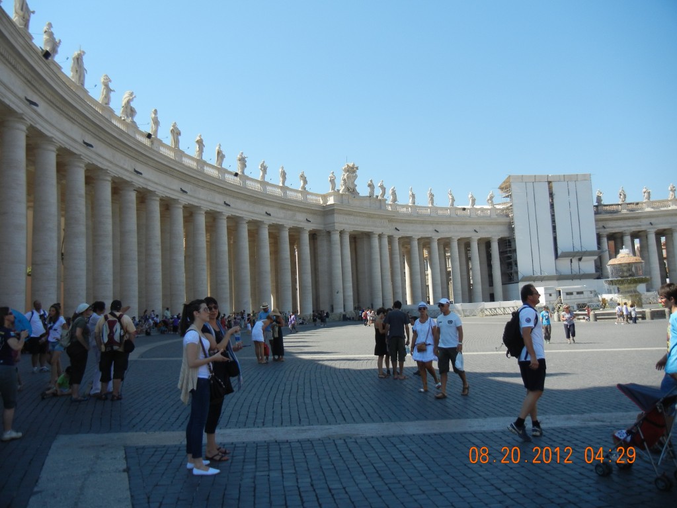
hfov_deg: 60.0
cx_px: 338
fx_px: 587
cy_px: 254
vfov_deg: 46.8
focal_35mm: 30
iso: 160
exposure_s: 1/265
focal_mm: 5.4
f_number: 7
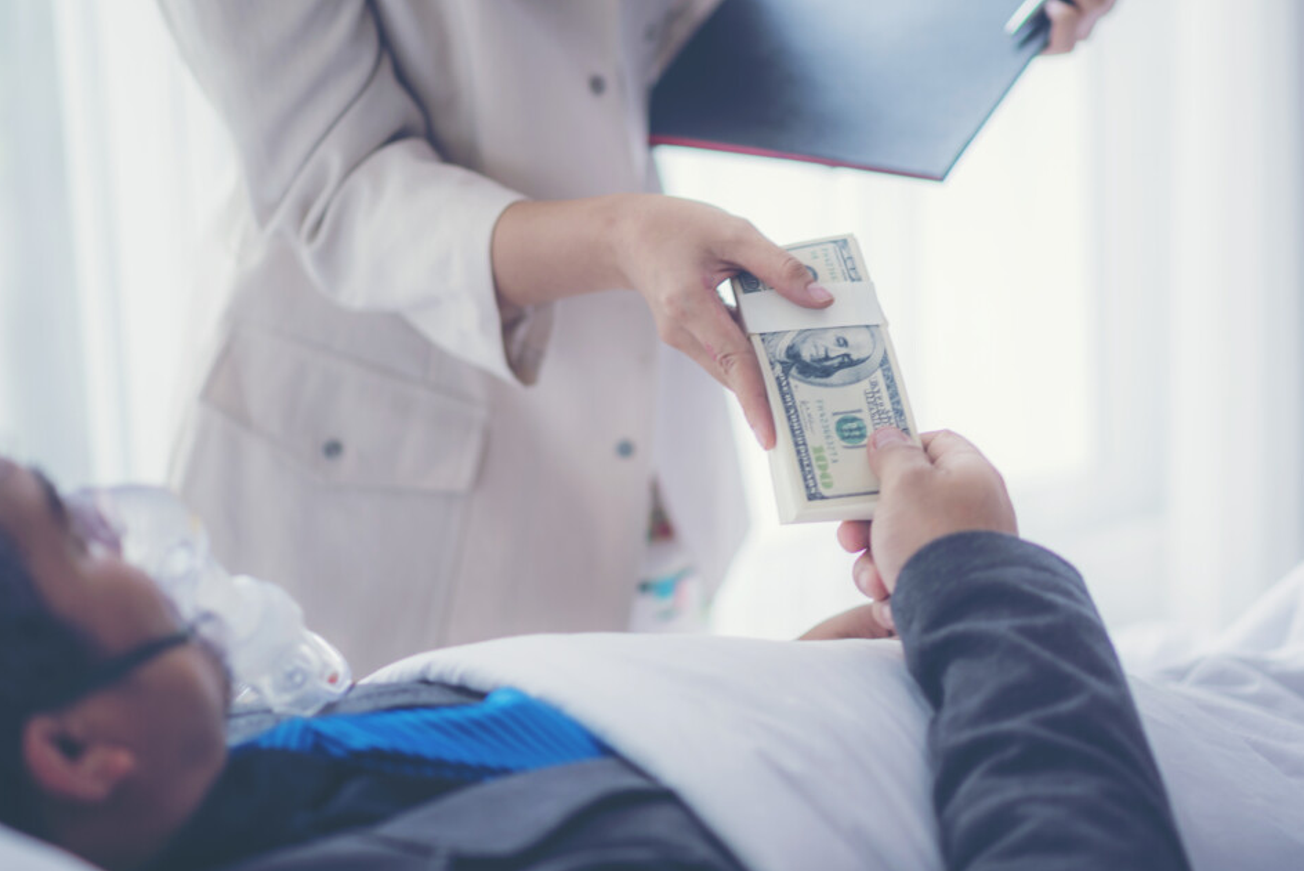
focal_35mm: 108
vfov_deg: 12.7
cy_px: 342
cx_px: 689
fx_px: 3913
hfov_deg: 18.9
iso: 160
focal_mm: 85
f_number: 1.8
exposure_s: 1/250
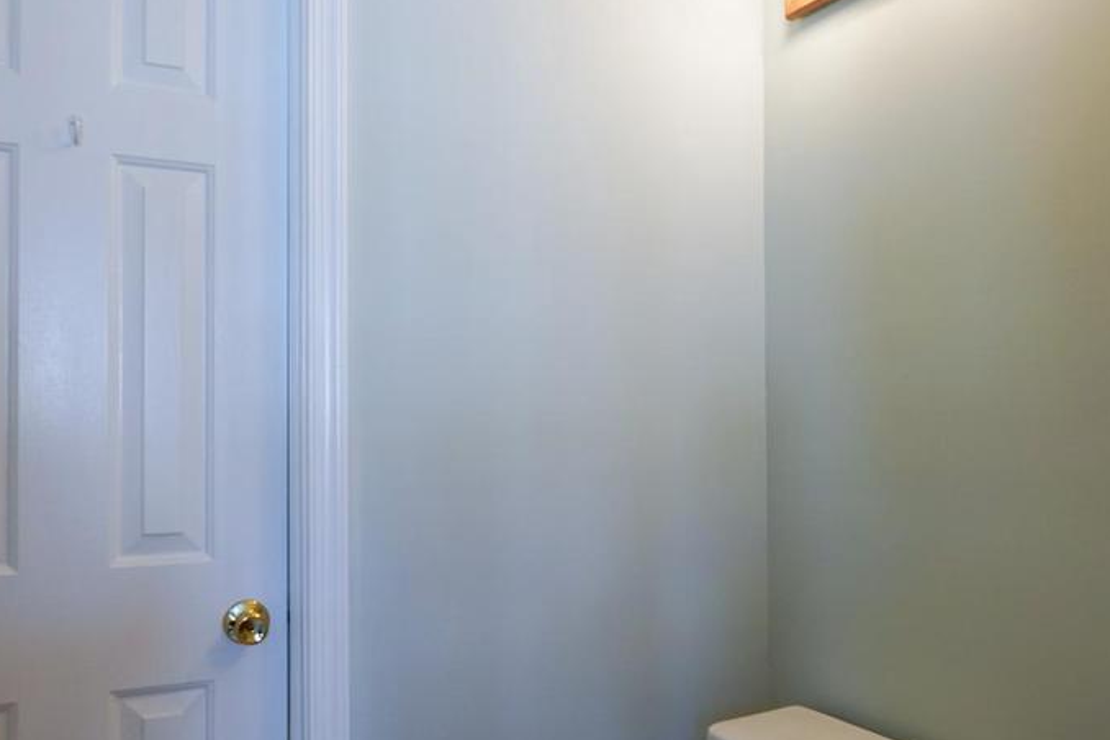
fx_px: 1048
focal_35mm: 34
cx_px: 699
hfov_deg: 55.1
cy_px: 409
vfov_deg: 38.8
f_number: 4
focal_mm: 16
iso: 500
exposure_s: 1/160
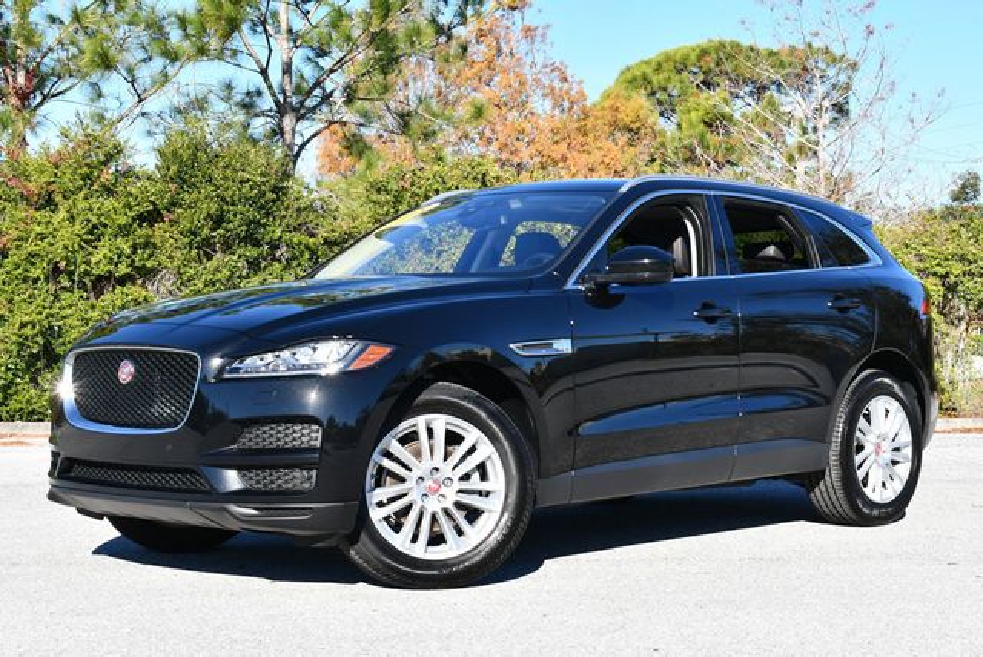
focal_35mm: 64
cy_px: 328
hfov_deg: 31.4
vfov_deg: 21.3
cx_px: 492
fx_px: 1749
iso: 140
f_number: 8
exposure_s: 1/250
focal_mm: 32
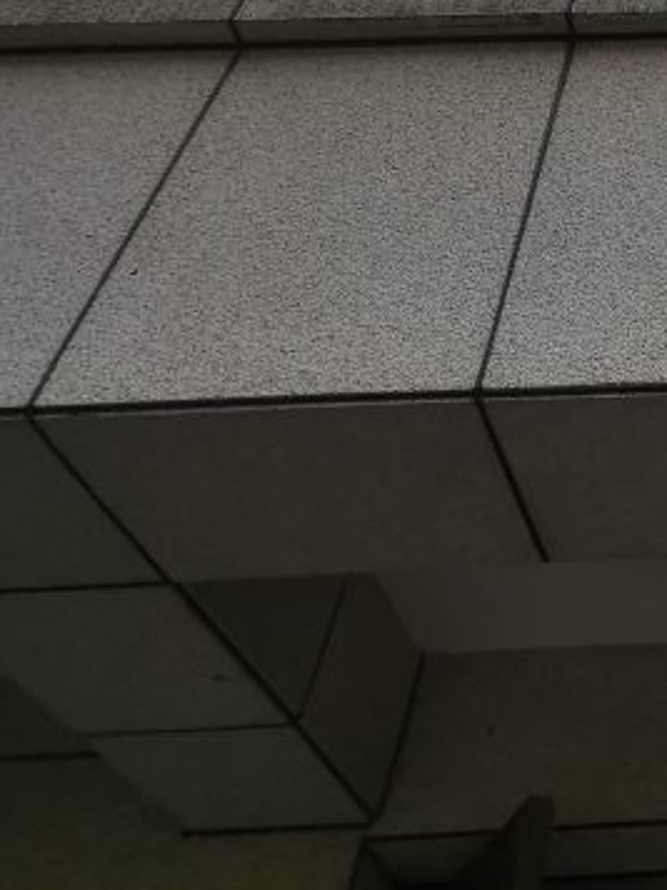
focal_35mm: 48
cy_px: 16
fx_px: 1233
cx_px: 957
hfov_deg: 24.6
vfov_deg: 36.1
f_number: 2.2
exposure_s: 1/975
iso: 50
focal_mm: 2.35
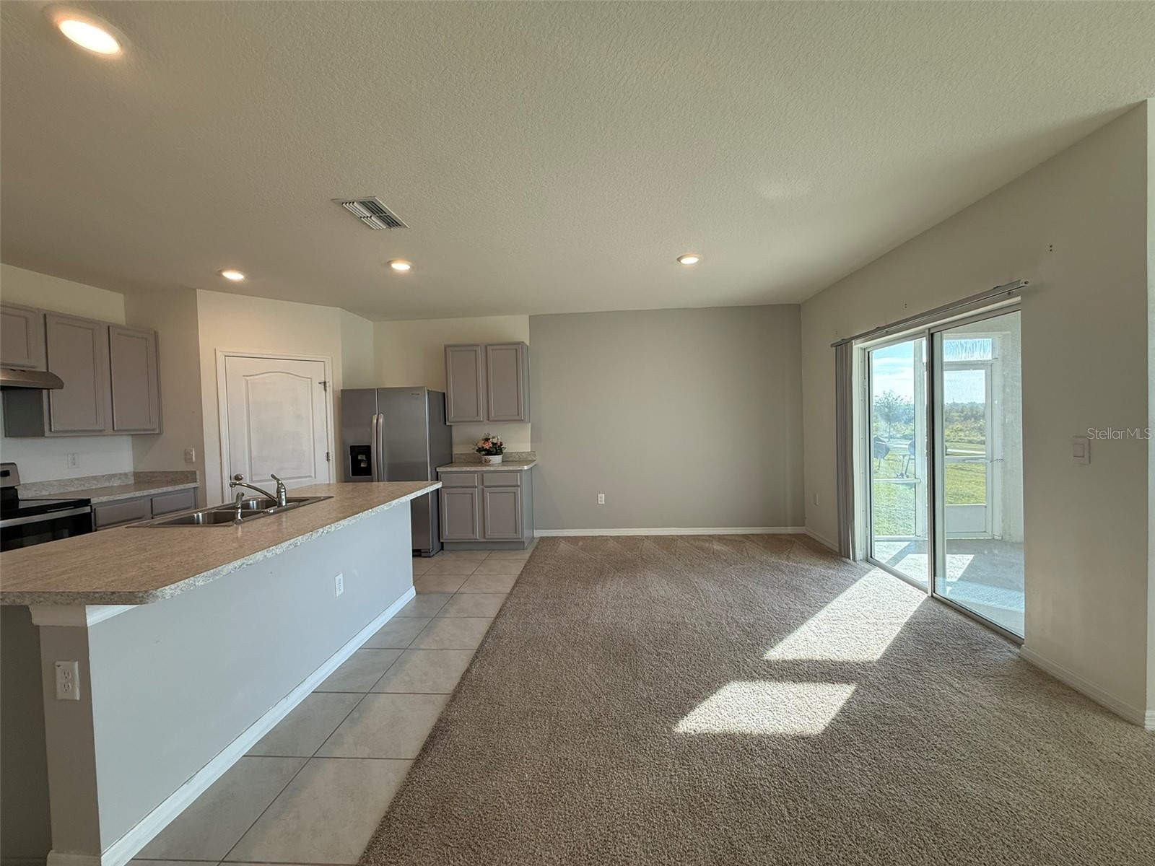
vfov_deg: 85.7
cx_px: 578
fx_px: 467
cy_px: 433
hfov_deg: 102.1
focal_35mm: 14
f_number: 2.2
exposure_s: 1/120
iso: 125
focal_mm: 2.22
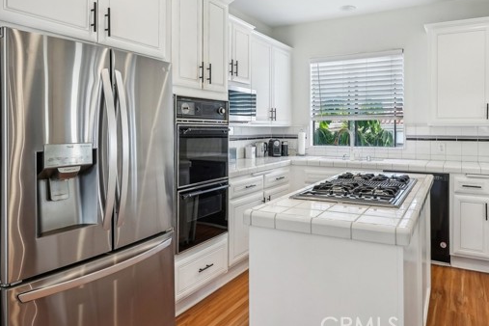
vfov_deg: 52.8
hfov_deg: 73.1
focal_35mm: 24
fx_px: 326
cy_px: 134
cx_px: 288
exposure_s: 1/30
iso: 400
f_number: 8
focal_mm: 19
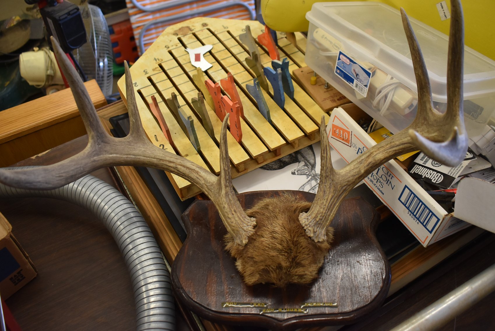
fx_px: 475
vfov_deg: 38.4
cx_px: 248
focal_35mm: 34
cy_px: 166
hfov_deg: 55.1
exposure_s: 1/125
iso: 1000
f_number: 3.8
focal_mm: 23
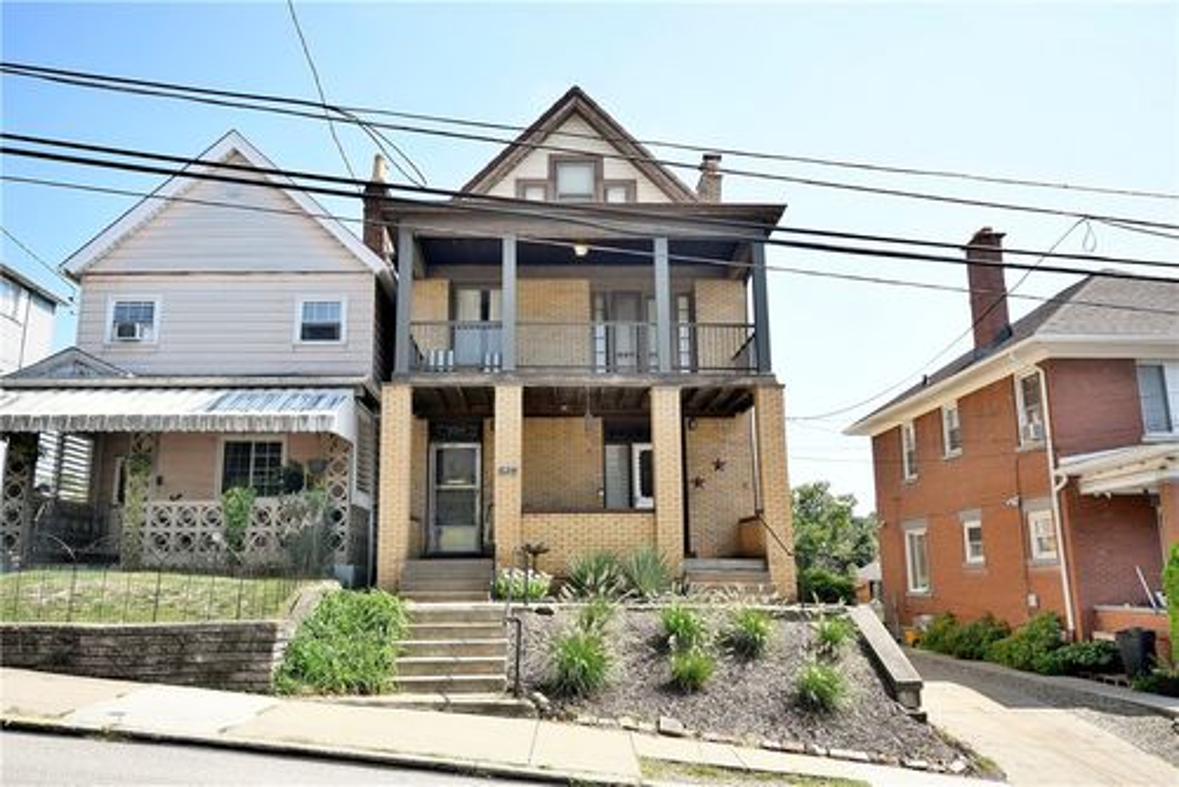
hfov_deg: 71.5
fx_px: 819
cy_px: 394
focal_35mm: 25
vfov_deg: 51.3
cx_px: 590
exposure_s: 1/160
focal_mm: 17
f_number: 7.1
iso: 400
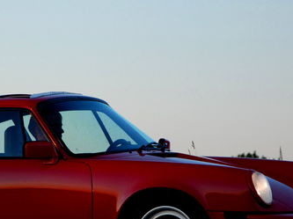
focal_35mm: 350
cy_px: 128
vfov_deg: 4.2
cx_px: 55
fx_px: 2960
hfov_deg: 5.7
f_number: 5.6
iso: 800
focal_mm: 105
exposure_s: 1/200
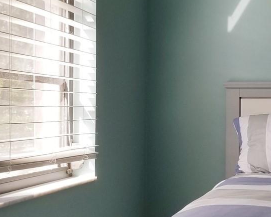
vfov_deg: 20.4
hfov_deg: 24.0
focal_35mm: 75
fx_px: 602
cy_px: 120
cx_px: 283
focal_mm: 4.3
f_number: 1.7
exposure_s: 1/269
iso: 50
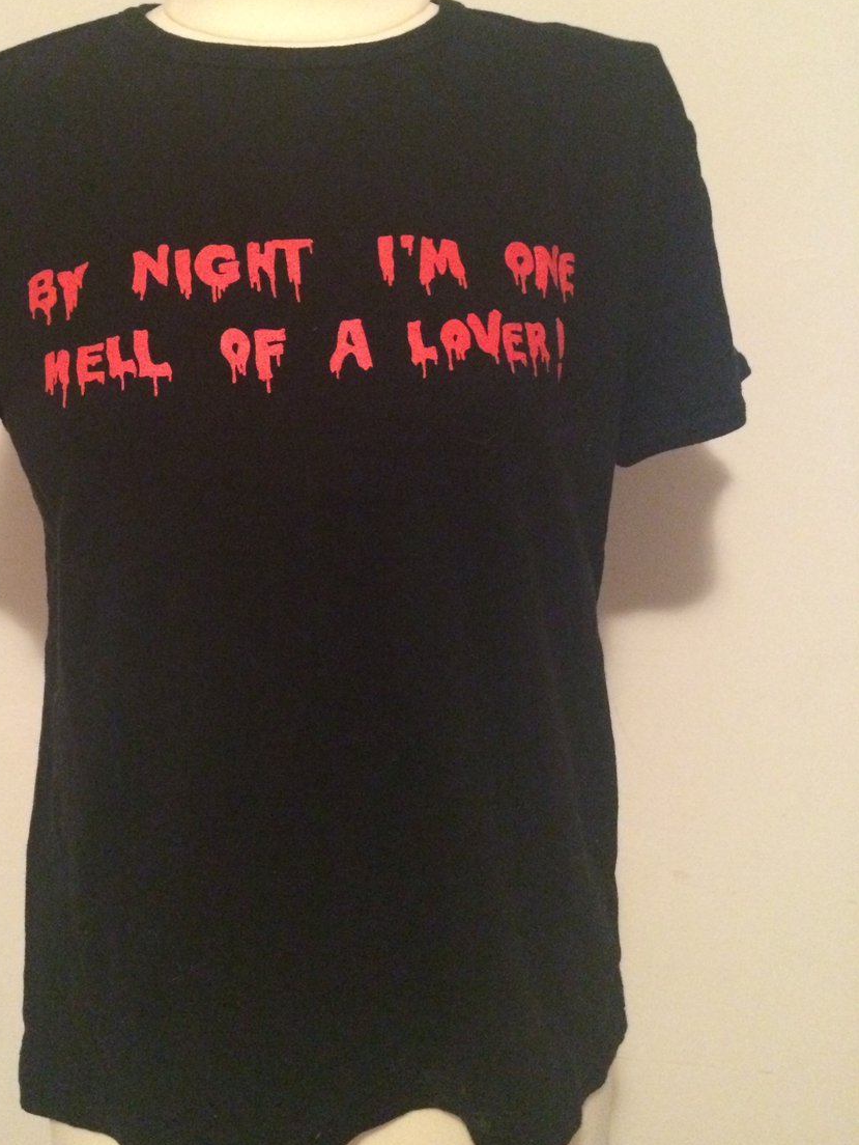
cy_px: 527
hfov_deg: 40.5
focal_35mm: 35
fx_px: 1157
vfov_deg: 52.6
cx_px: 343
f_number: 2.2
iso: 800
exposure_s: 1/17
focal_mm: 4.15
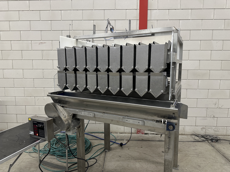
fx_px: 159
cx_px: 115
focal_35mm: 24
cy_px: 86
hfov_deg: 71.6
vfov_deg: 56.8
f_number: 1.78
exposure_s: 1/50
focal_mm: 6.86
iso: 320
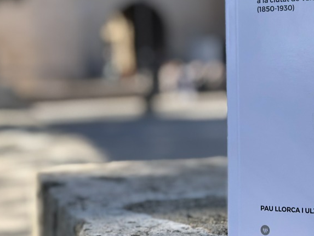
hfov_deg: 18.6
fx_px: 953
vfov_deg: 14.1
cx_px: 249
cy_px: 61
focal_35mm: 105
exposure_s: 1/276
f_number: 2.8
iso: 20
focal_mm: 6.6
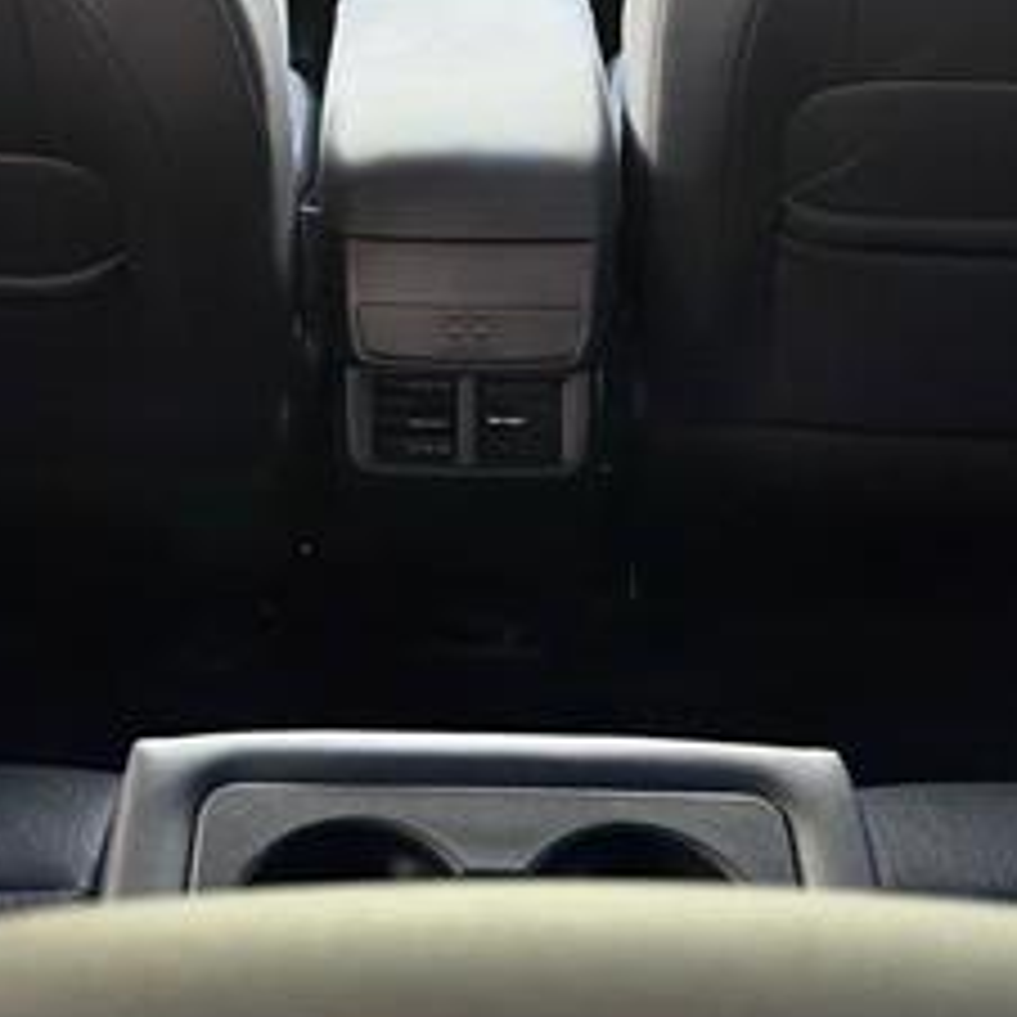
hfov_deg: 28.5
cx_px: 396
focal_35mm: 60
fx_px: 1994
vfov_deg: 26.7
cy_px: -50
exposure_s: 1/166
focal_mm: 6.76
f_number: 1.78
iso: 640
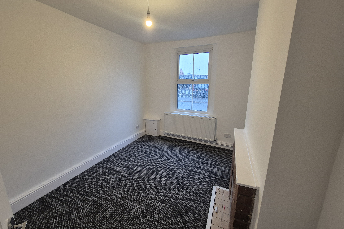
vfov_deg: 81.2
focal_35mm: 14
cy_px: 115
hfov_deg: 104.2
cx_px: 167
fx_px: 134
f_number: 2.2
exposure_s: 1/50
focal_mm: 2.2
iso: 200
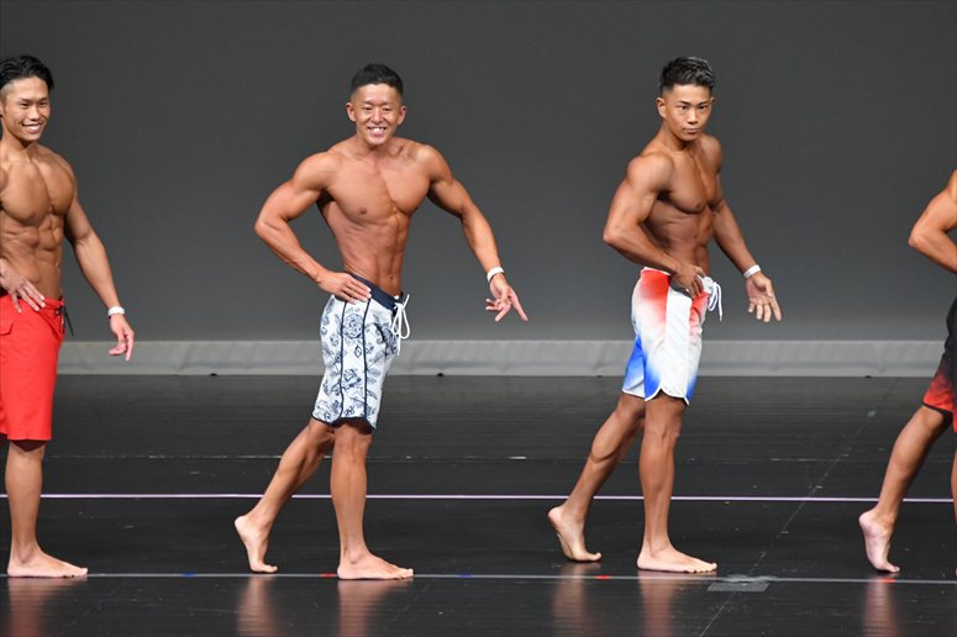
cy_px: 318
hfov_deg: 6.0
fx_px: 9167
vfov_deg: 4.0
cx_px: 478
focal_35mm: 345
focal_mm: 230
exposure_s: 1/400
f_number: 5.6
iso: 4000
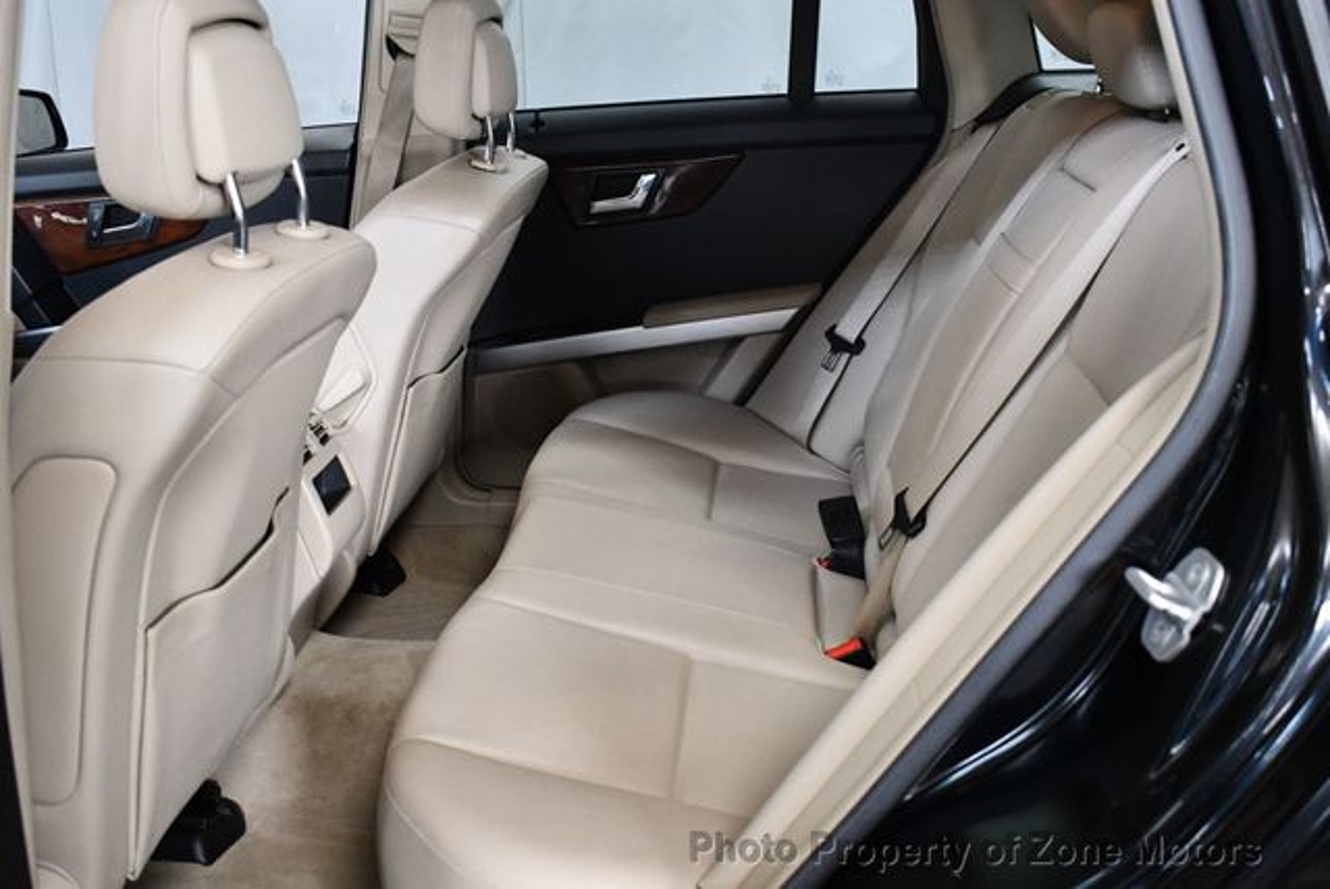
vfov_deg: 36.9
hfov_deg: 53.1
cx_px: 665
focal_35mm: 36
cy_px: 444
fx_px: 1331
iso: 2500
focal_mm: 18
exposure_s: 1/125
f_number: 3.5
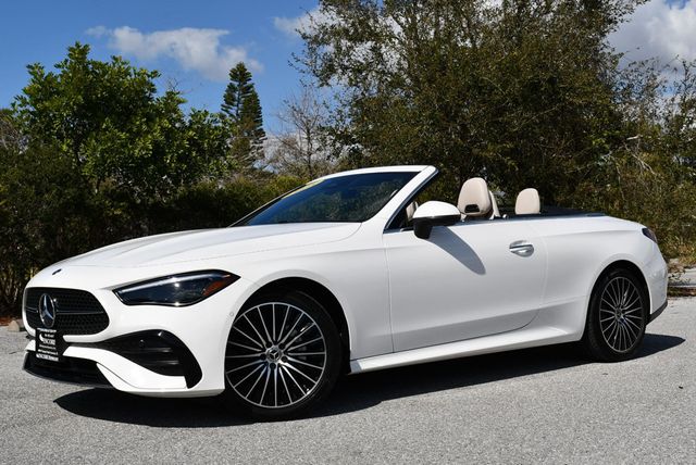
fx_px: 929
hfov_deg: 41.1
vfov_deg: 28.1
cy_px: 232
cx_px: 348
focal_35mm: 48
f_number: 10
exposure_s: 1/400
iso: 100
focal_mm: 24
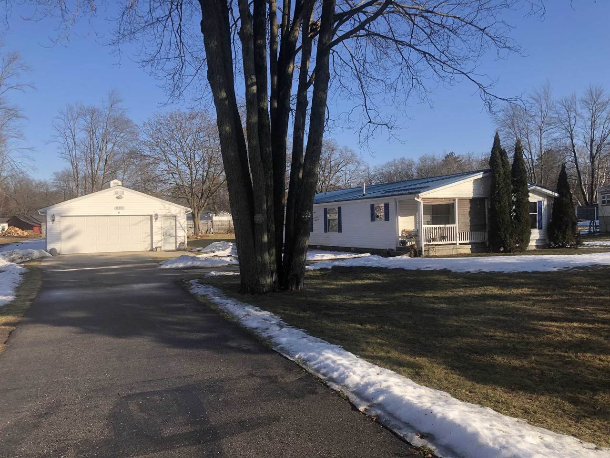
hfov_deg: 63.4
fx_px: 493
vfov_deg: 49.7
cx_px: 305
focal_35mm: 28
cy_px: 229
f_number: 1.8
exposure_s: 1/952
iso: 20
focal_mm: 3.99
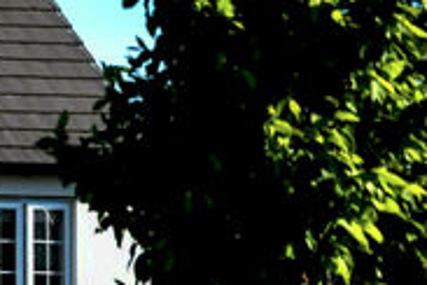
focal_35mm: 379
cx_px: -282
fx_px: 4495
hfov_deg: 5.4
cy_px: 281
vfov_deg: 3.6
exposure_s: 1/640
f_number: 6.3
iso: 100
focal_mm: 66
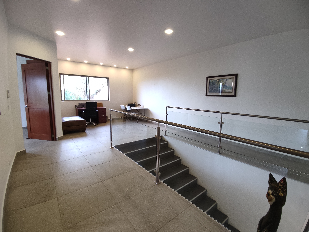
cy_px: 116
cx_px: 154
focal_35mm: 15
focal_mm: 1.6
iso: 171
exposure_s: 1/33
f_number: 2.2
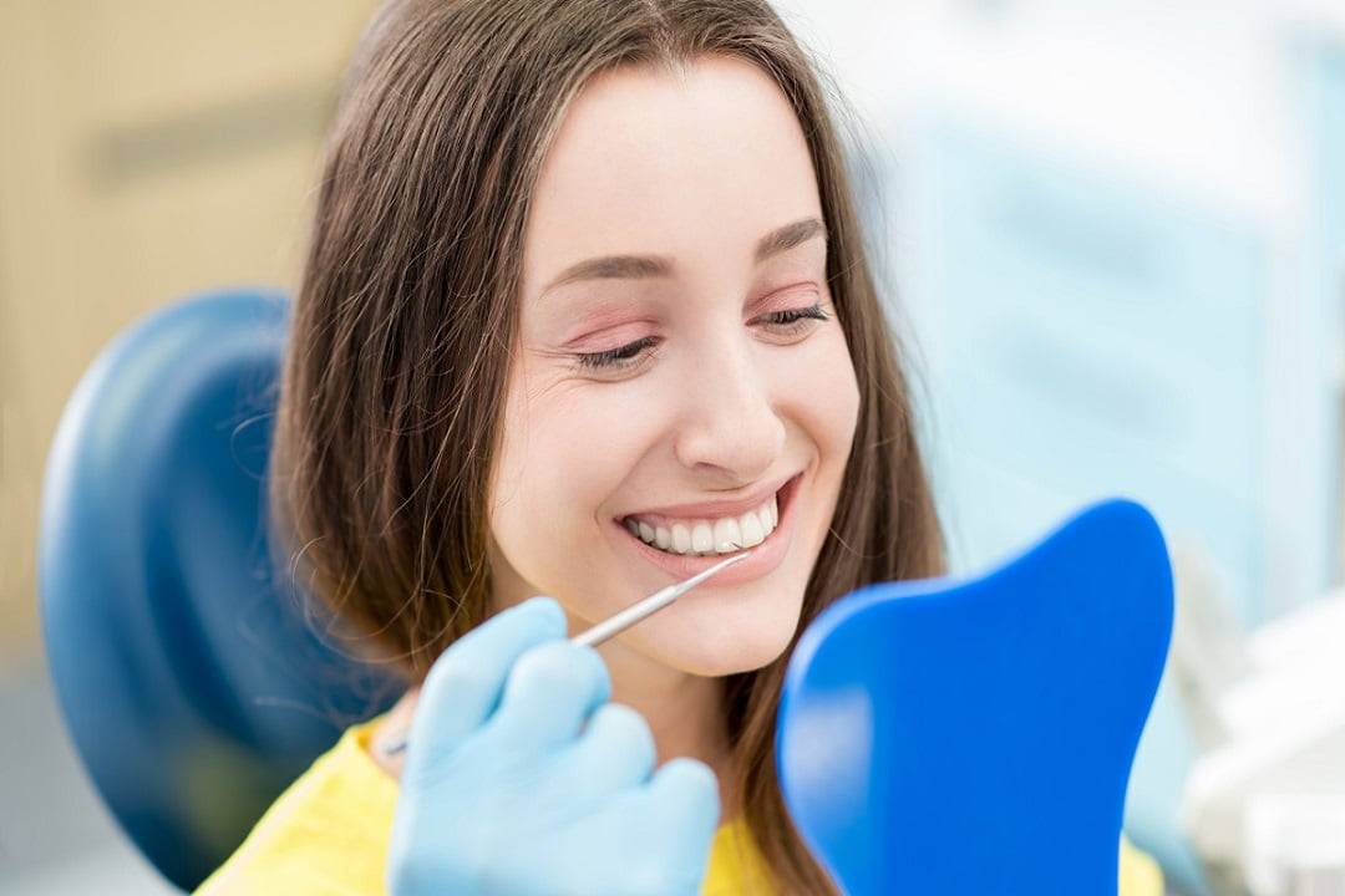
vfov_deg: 16.1
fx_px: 3175
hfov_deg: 23.9
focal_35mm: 85
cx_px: 672
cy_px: 448
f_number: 2.5
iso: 200
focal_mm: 85
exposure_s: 1/200
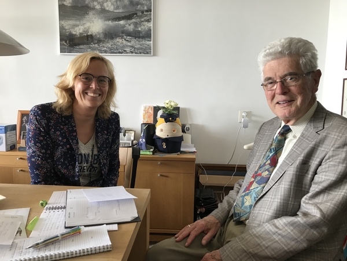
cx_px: 174
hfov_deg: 63.4
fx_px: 281
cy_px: 130
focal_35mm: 28
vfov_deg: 49.7
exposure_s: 1/33
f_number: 1.8
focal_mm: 3.99
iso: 25
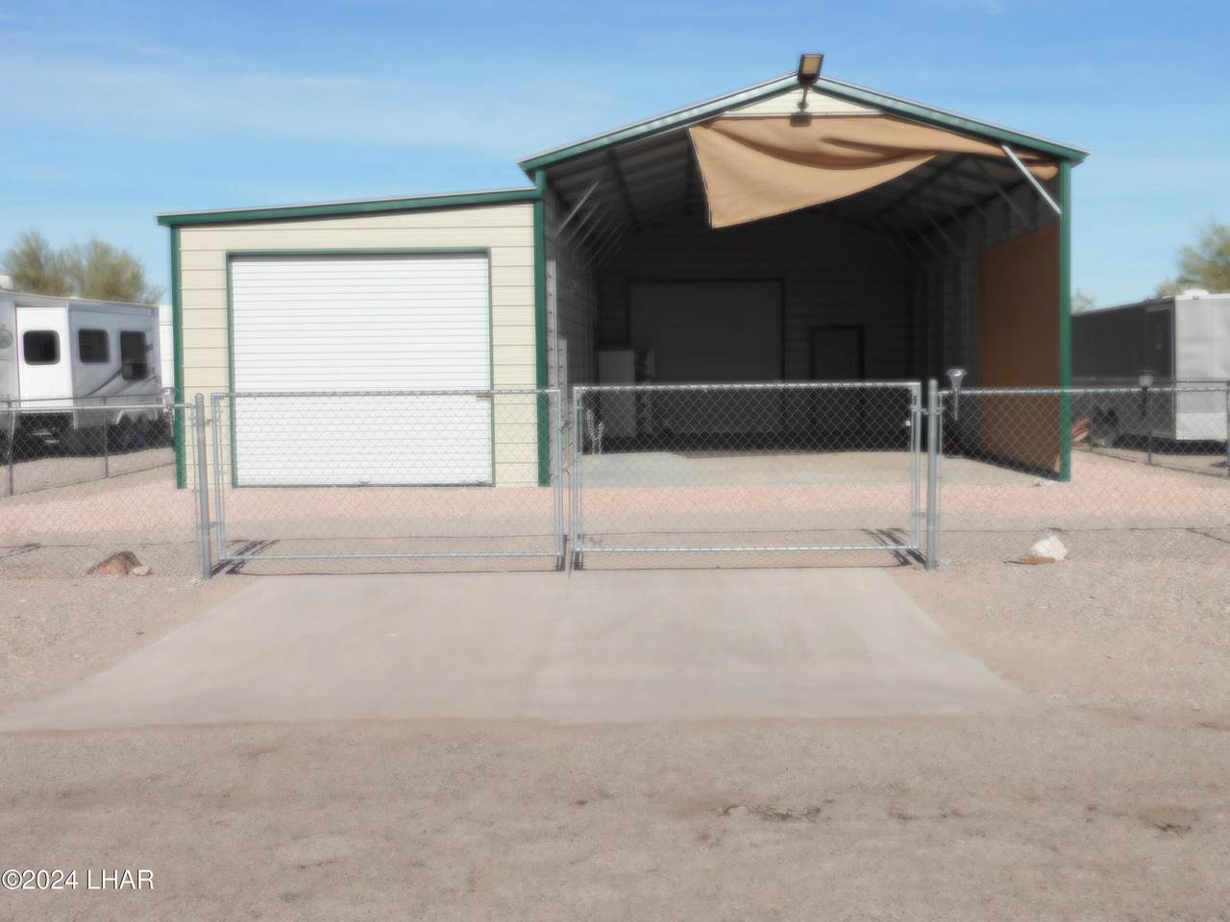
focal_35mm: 40
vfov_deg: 36.0
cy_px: 461
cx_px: 615
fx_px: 1421
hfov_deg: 46.8
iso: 125
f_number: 7.2
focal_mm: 7.1
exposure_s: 1/800
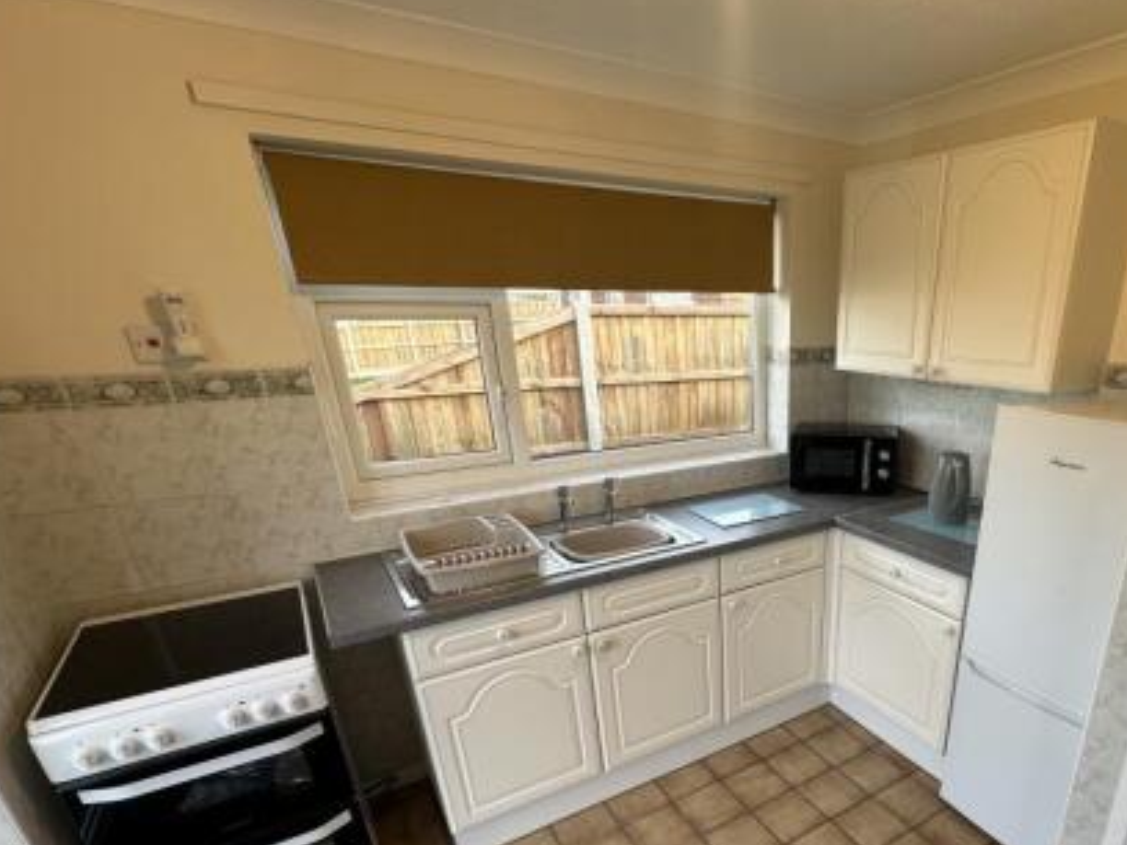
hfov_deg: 78.6
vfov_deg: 63.7
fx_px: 651
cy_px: 587
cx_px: 767
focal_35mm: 20
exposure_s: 1/99
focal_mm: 2.22
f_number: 2.2
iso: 40
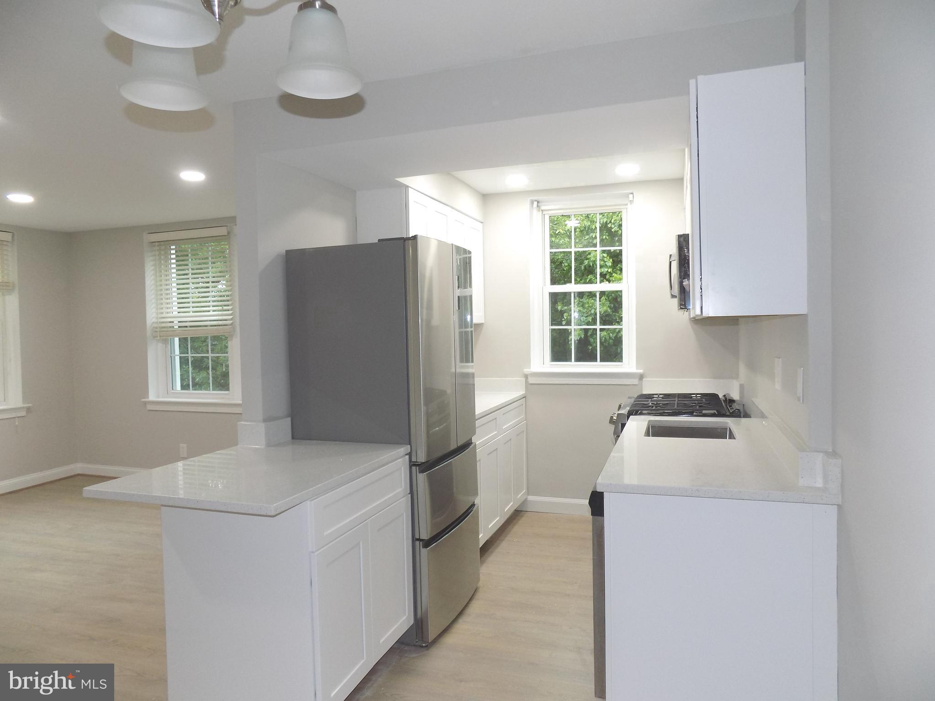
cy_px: 350
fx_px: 621
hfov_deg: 73.9
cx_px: 468
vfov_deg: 58.9
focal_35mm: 23
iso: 125
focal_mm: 4
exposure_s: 1/30
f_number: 3.1
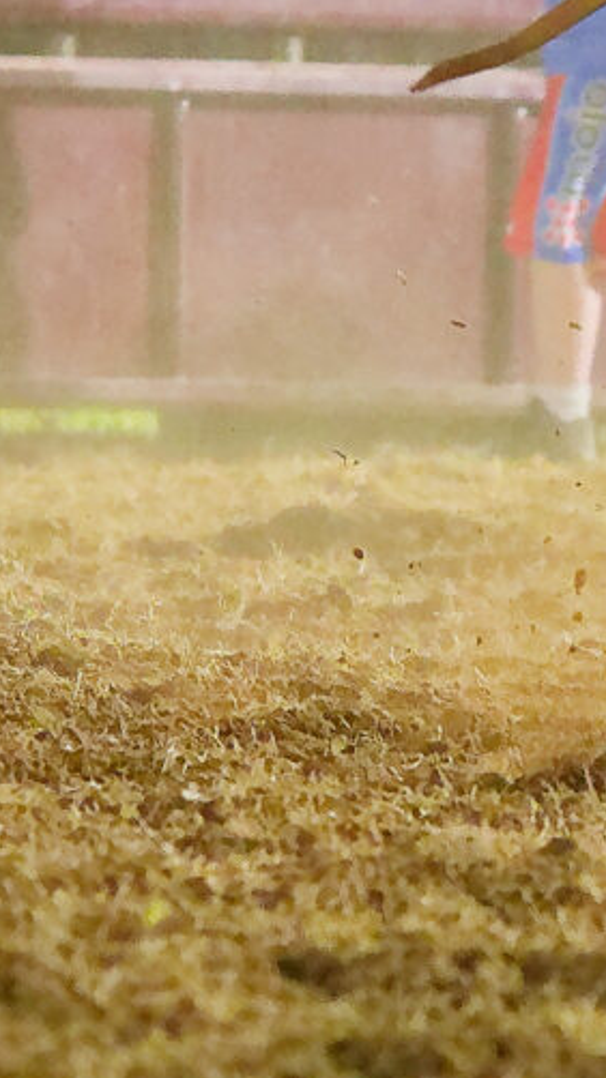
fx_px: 30540
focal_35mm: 1068
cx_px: 492
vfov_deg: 2.0
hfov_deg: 1.1
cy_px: 452
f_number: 2.8
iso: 10000
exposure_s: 1/500
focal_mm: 200
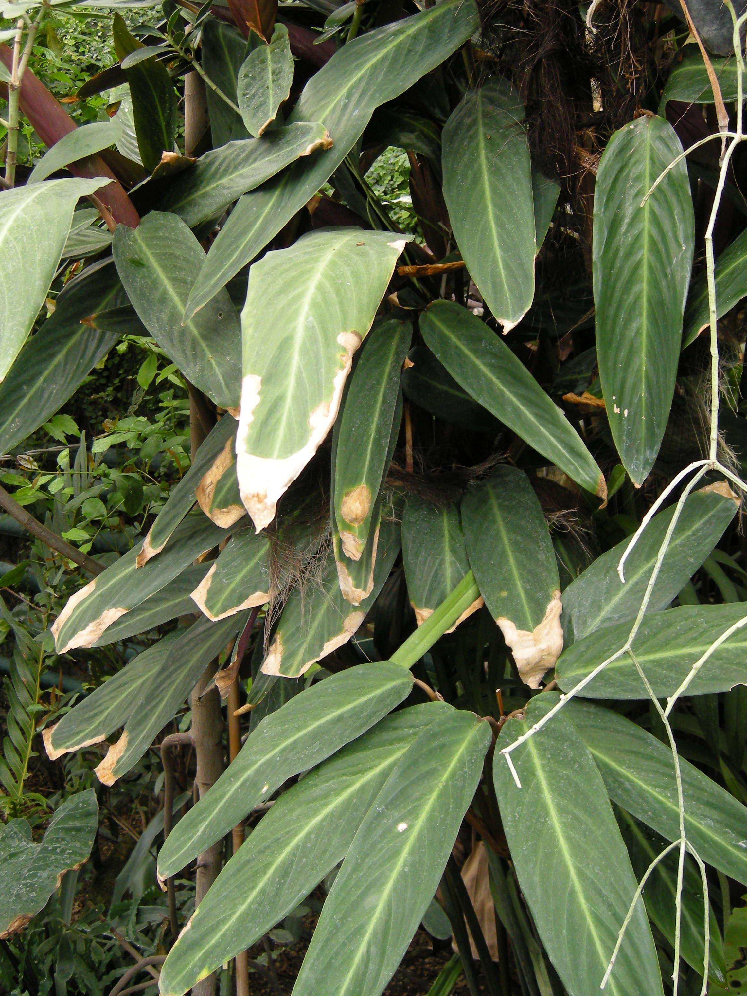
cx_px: 364
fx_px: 1323
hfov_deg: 31.5
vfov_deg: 41.2
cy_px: 470
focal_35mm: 46
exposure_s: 1/60.4
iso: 126
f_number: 2.7
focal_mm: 7.5
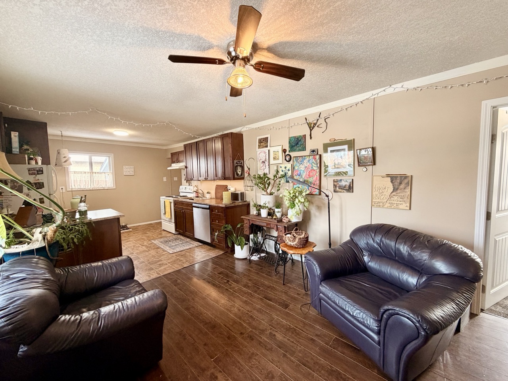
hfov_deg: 102.1
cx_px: 254
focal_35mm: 14
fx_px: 205
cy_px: 190
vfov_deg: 85.7
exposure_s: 1/60
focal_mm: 2.22
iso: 250
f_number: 2.2
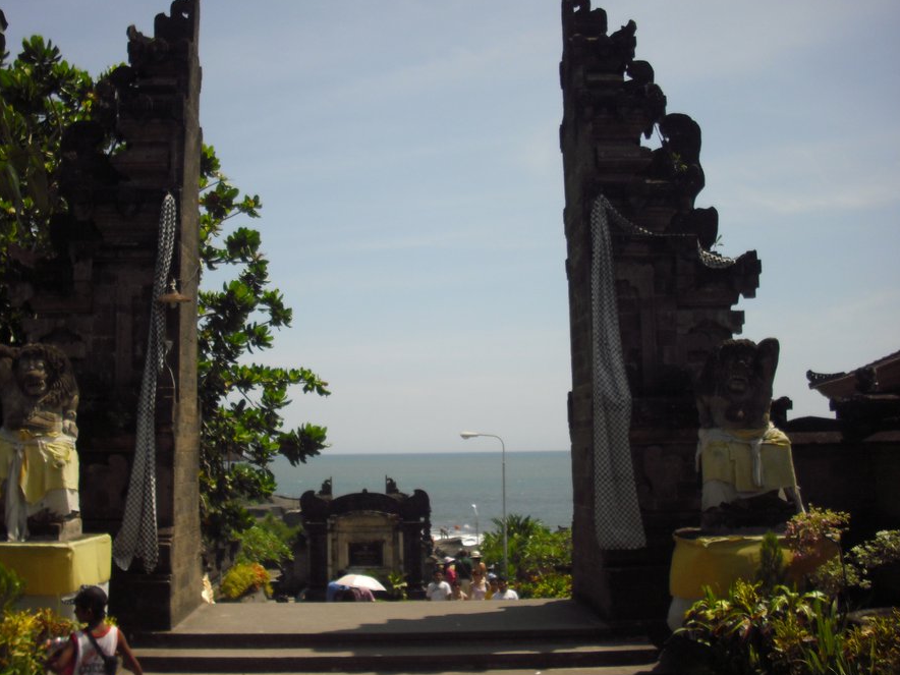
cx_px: 387
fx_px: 1144
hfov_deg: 42.8
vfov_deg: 32.8
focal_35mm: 44
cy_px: 297
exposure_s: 1/400
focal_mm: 6.2
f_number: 8
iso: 100
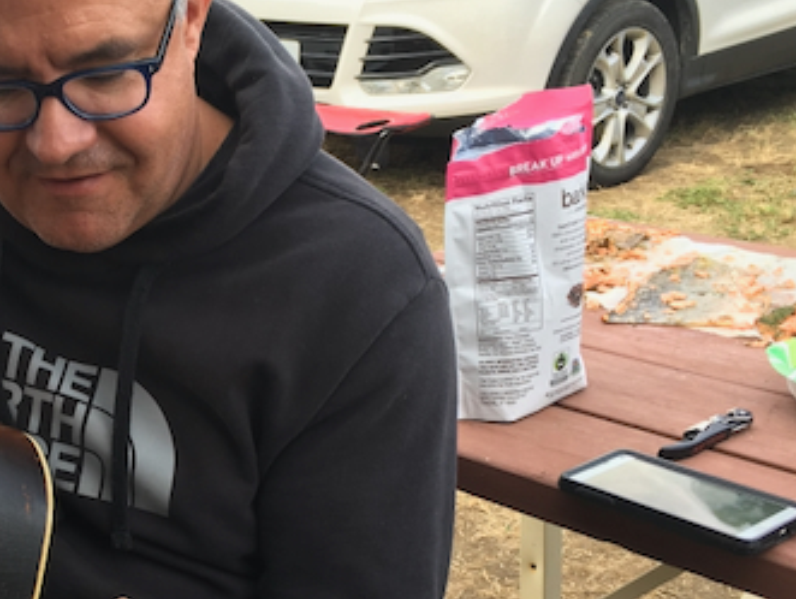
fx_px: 1289
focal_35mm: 56
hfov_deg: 33.0
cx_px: 118
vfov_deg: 25.8
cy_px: 457
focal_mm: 4.15
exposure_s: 1/155
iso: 25
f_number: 2.2
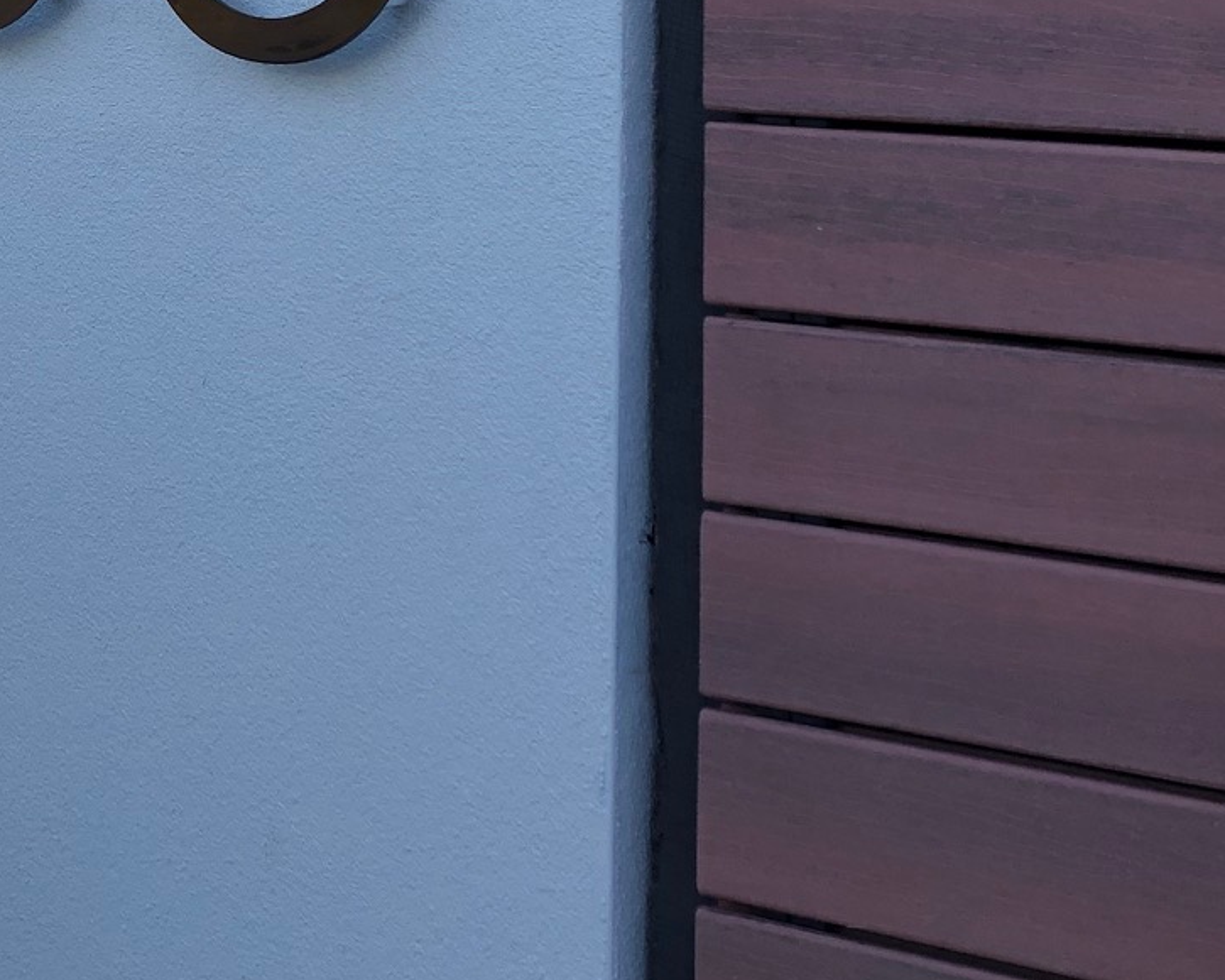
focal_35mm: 76
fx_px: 2755
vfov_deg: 19.2
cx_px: -167
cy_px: -152
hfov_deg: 23.3
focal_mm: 3.99
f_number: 1.8
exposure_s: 1/147
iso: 20
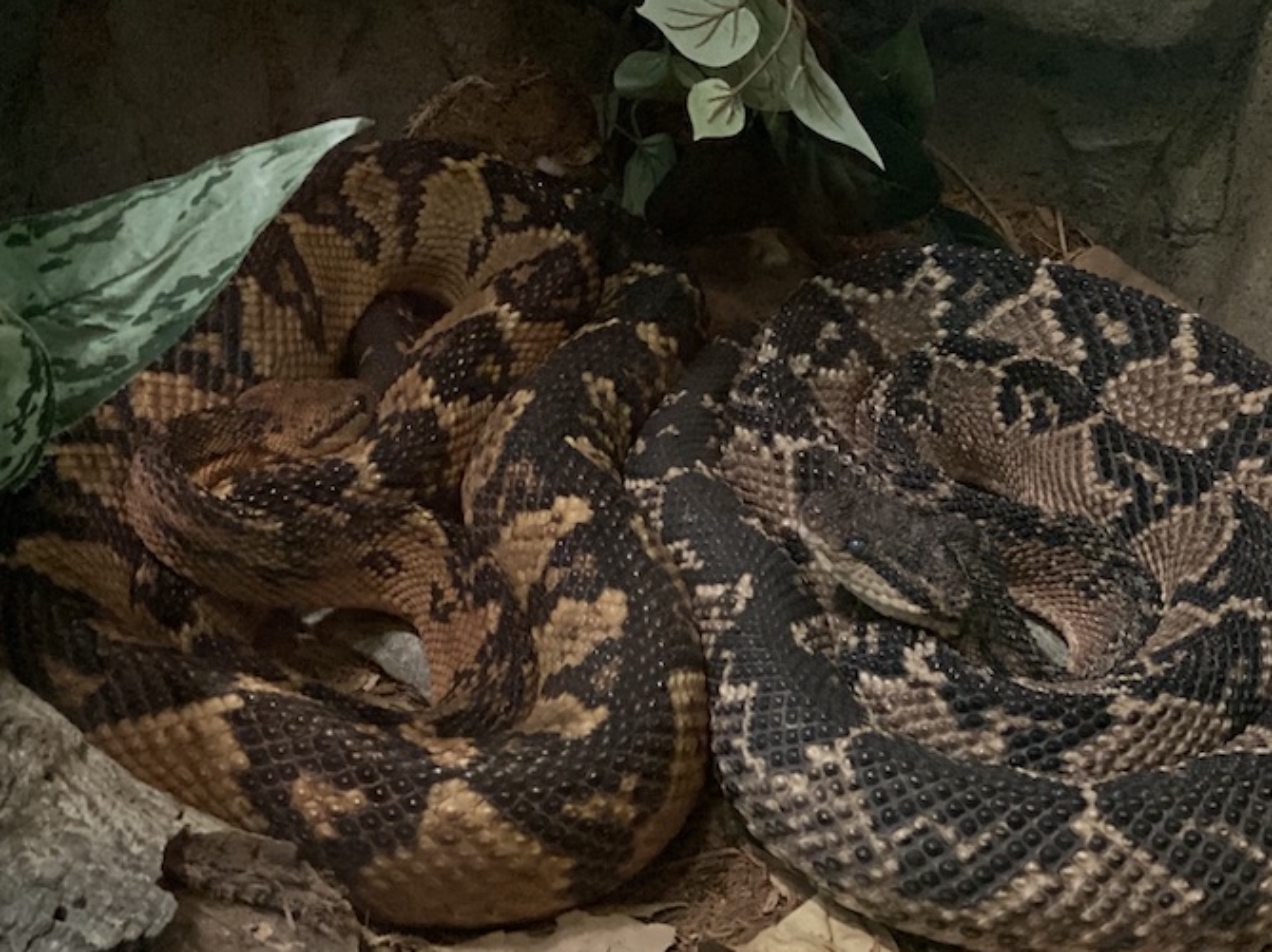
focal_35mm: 70
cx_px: 616
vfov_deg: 21.0
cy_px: 466
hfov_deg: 27.8
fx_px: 2571
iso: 1600
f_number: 2
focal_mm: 6
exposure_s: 1/15
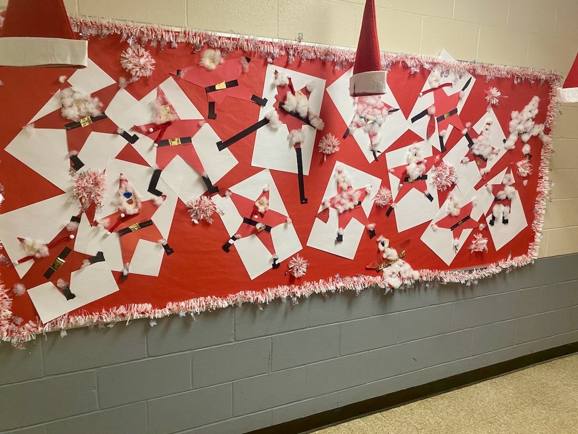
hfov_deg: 67.3
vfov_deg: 53.1
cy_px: 217
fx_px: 434
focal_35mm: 26
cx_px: 289
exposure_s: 1/60
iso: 200
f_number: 1.8
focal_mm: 4.25
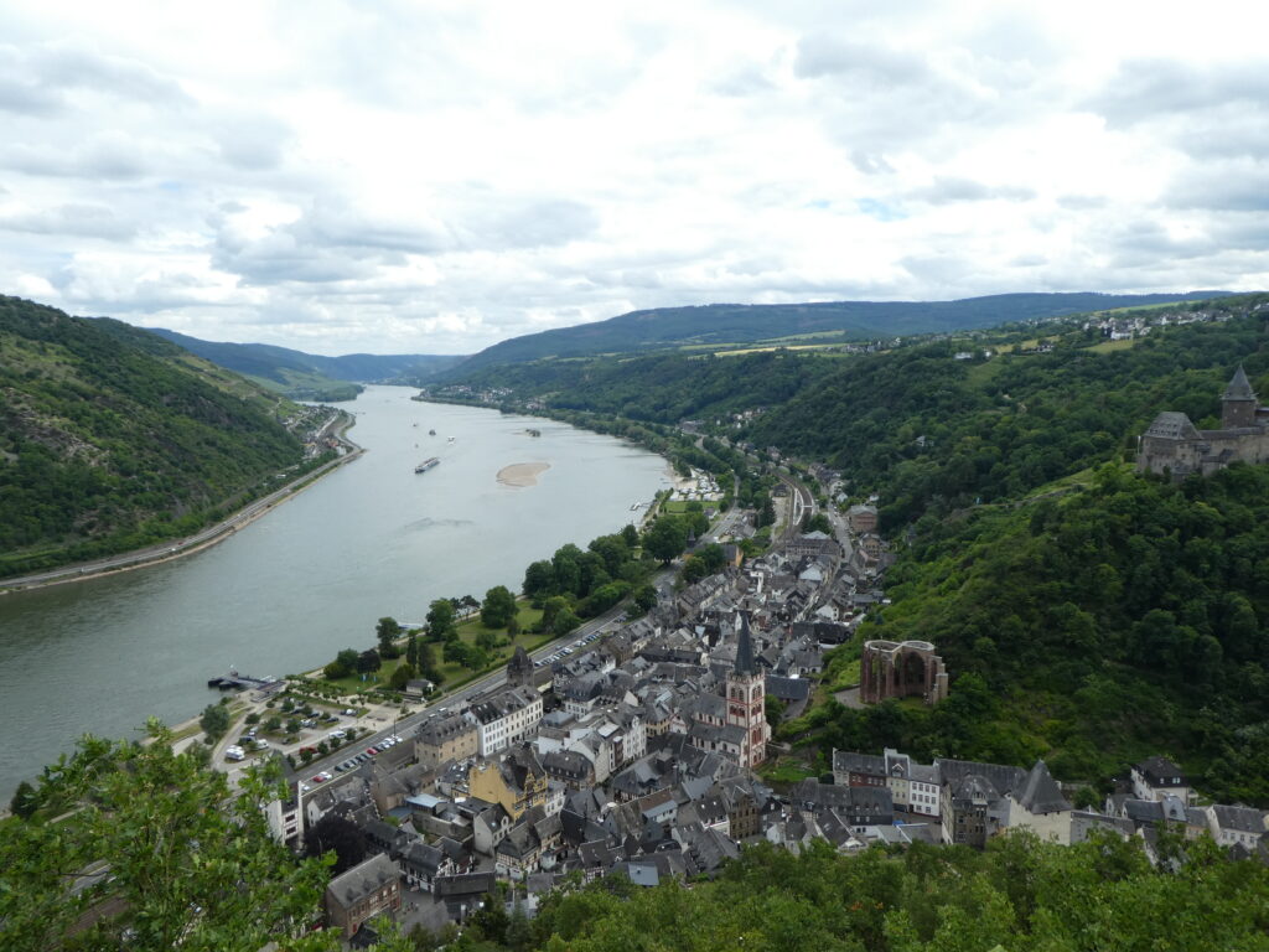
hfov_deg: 71.6
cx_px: 634
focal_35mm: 24
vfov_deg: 56.8
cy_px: 476
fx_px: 880
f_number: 3.3
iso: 80
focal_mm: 4.3
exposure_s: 1/640
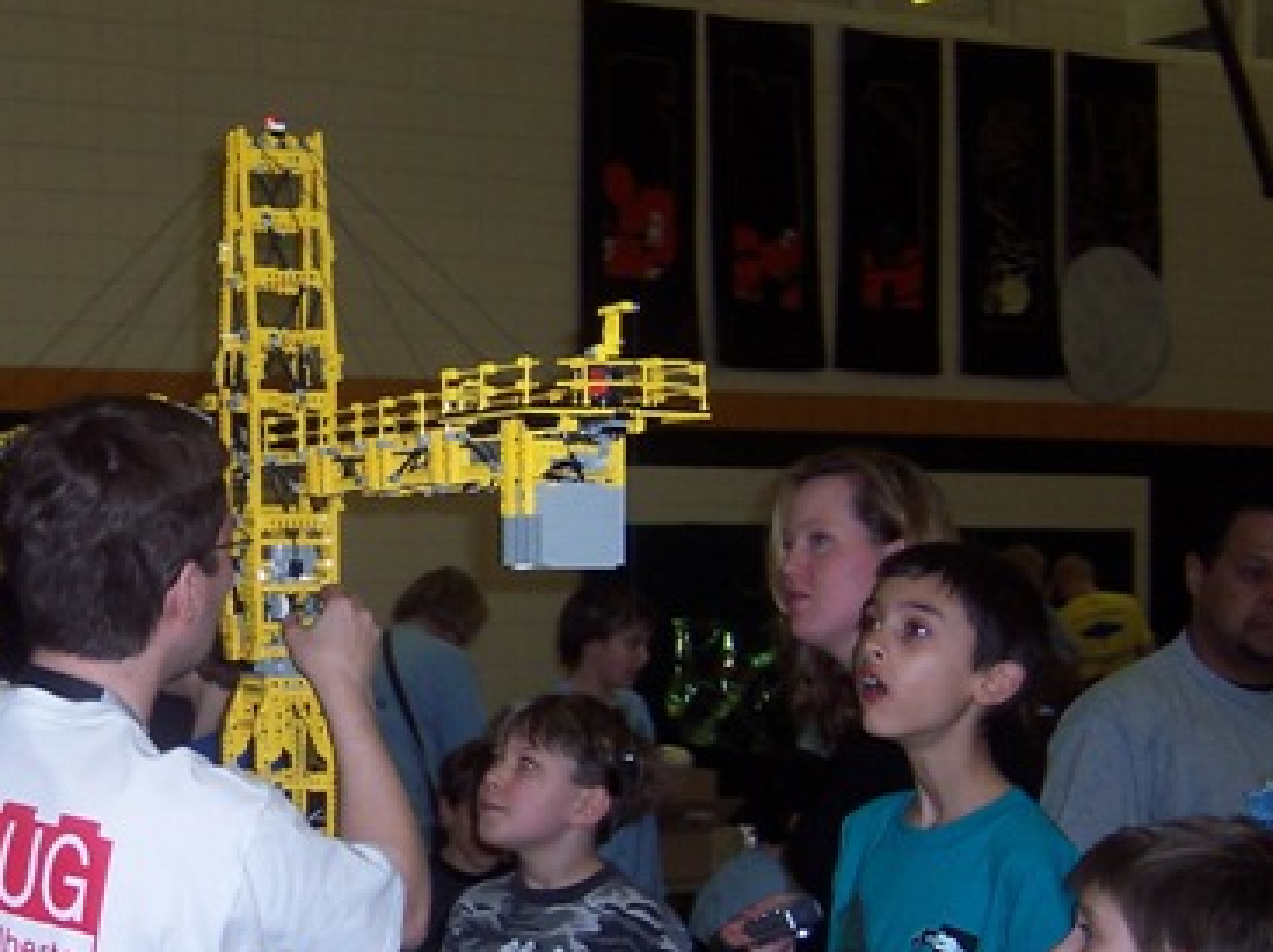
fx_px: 2315
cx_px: 209
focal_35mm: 63
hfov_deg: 29.8
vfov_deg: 23.2
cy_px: 594
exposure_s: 1/60
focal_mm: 5.6
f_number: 2.8
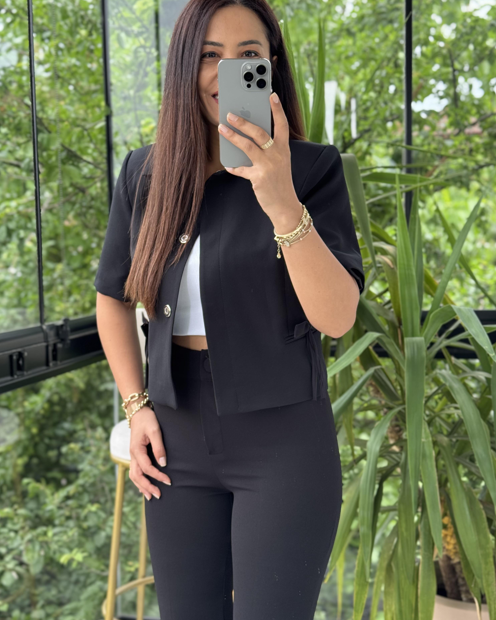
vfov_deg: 36.6
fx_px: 936
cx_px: 247
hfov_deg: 29.7
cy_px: 291
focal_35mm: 51
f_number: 1.78
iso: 100
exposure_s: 1/137
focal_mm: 6.76
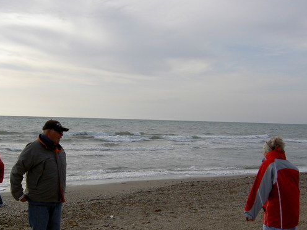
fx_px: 426
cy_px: 134
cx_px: 118
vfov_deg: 30.2
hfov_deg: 39.4
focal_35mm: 48
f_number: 4.7
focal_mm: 5.6
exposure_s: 1/500
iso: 50
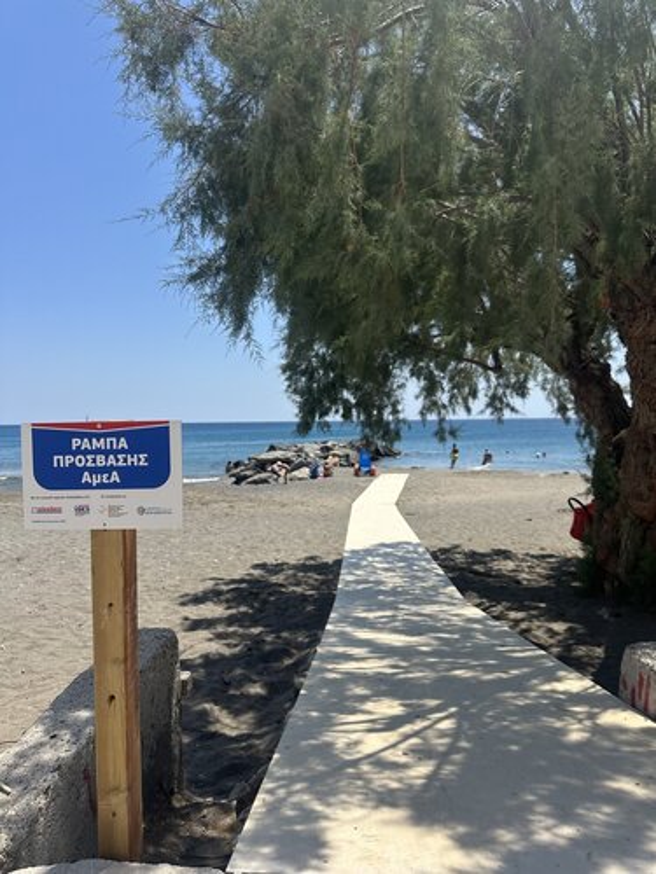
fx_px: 606
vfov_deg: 71.6
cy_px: 437
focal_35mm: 24
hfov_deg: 56.8
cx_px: 328
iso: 80
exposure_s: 1/8197
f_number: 1.78
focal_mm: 6.86
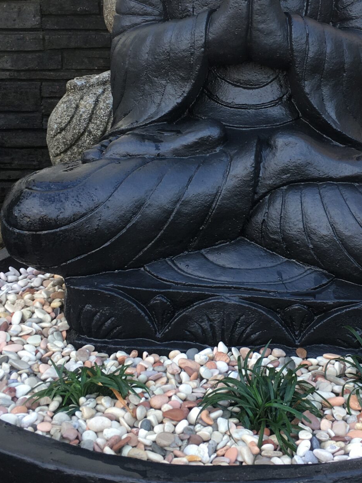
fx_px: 836
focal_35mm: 60
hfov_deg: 24.2
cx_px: 261
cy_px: 167
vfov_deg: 32.0
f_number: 2.2
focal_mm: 4.15
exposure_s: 1/100
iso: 25
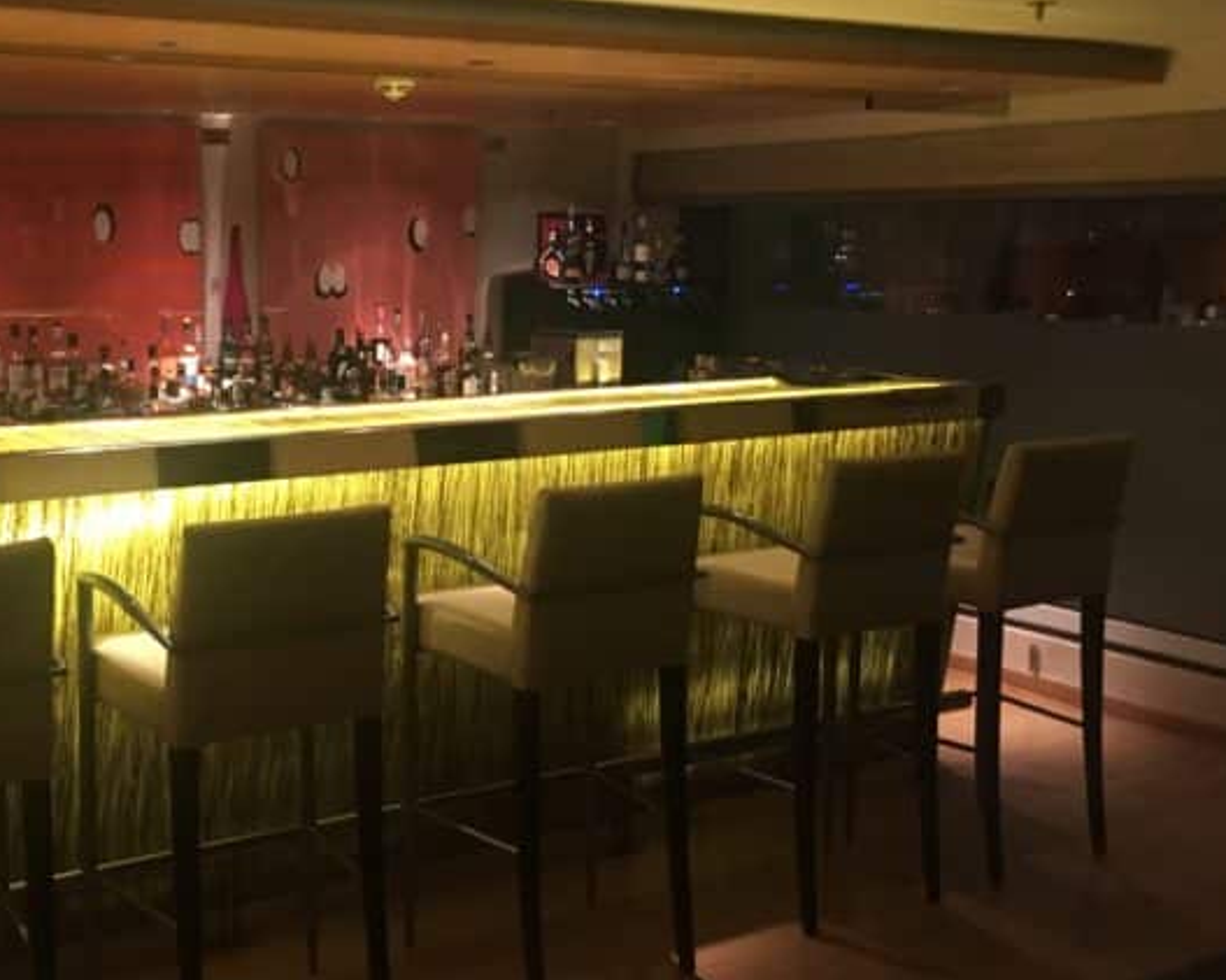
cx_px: 326
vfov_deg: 34.8
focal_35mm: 43
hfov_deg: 41.8
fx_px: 1559
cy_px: 417
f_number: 2.2
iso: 250
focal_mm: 4.15
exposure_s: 1/17
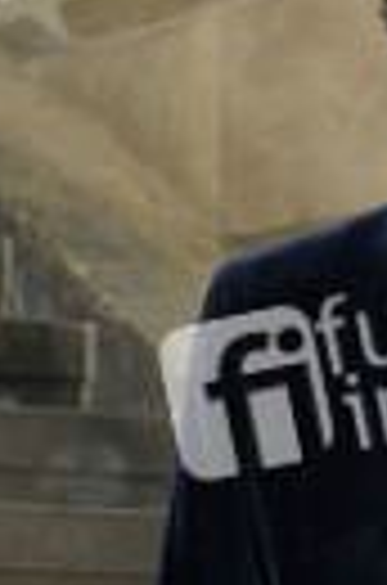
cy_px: 598
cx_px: 522
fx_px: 3291
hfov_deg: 6.7
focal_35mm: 203
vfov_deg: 10.1
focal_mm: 66
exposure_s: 1/250
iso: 400
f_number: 6.3
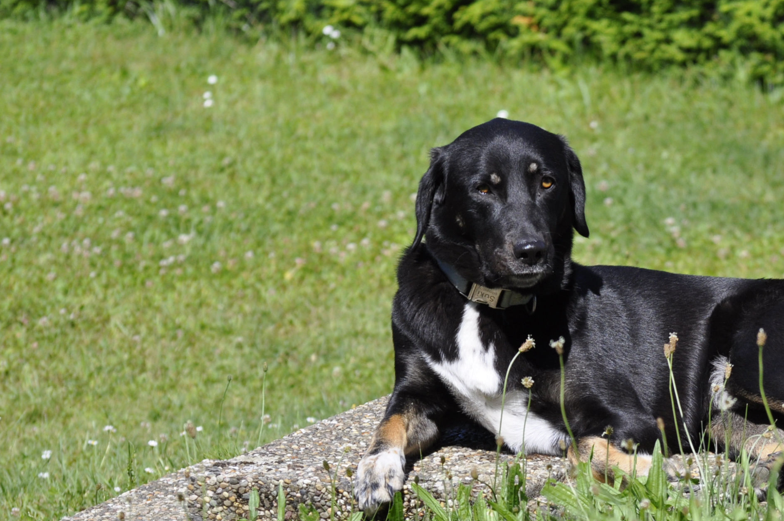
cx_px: 556
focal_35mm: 261
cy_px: 263
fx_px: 5677
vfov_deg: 5.3
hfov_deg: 7.9
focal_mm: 102
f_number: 6.3
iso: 400
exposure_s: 1/1600
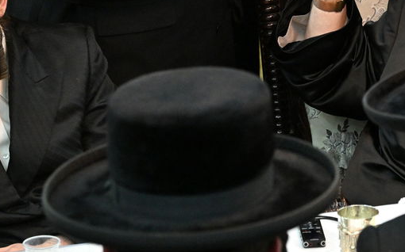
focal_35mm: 168
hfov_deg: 12.3
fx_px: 1853
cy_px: -111
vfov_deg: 7.7
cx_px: 448
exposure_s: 1/200
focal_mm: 60
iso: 3200
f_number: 5.6
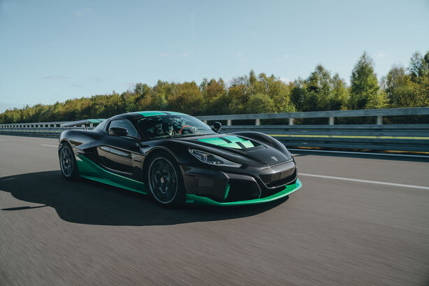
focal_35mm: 24
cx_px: 214
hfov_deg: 73.8
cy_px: 143
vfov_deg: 53.1
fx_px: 286
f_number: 5
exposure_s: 1/200
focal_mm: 24
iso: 100
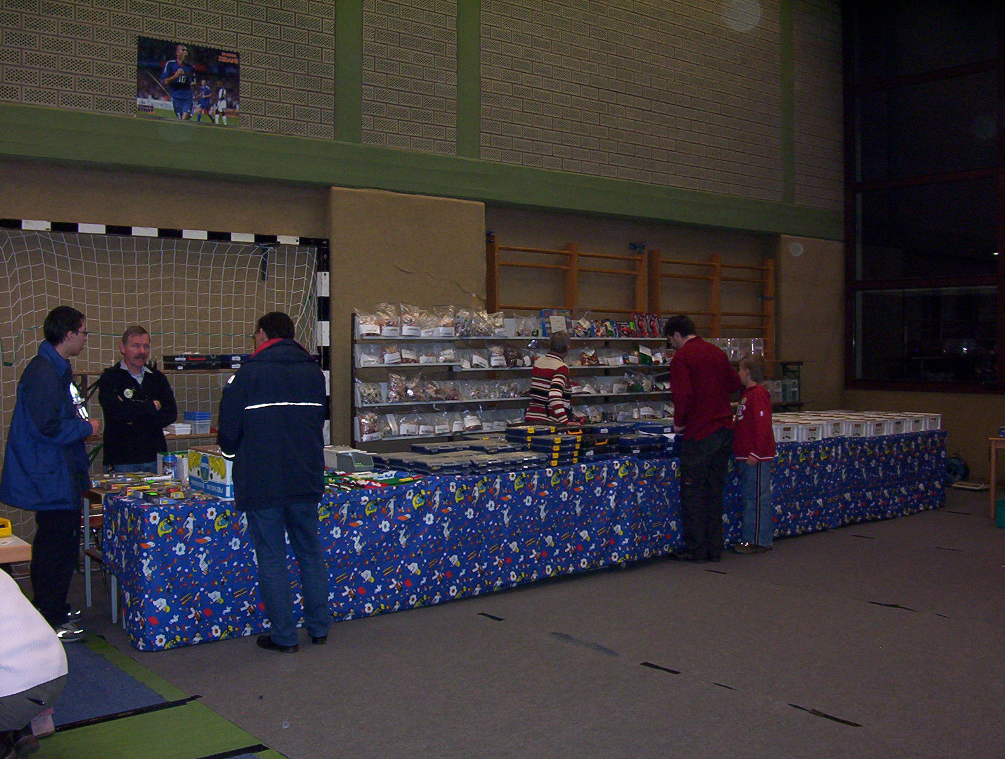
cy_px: 380
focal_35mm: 43
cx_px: 502
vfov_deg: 33.7
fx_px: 1251
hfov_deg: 43.8
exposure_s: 1/60
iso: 140
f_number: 2.73
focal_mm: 5.77
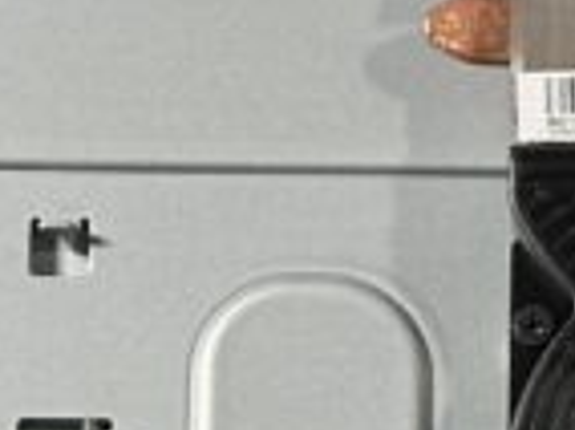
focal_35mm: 347
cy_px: 1067
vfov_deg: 4.2
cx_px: 927
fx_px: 5754
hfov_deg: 5.7
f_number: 1.78
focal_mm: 6.86
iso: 80
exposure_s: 1/50
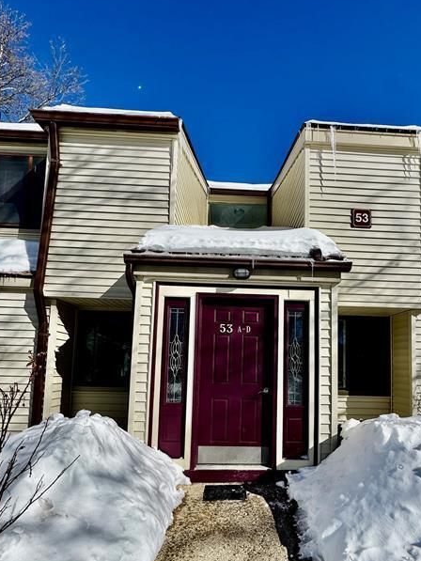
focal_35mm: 18
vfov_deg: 86.1
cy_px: 350
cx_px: 244
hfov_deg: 71.1
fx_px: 292
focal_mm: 2.22
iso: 50
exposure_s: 1/3906
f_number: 2.2
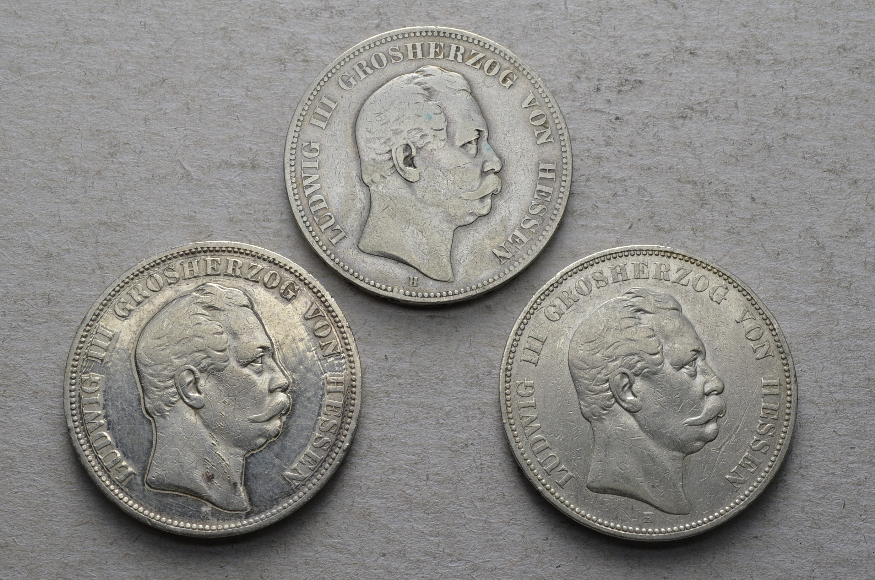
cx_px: 438
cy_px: 290
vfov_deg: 22.5
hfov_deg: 33.5
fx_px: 1455
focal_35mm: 60
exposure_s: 1/250
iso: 400
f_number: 14
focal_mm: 40
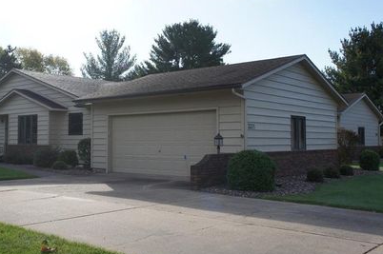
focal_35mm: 41
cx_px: 157
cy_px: 120
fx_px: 436
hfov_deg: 47.2
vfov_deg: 32.5
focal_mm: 22
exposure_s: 1/800
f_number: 5
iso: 200
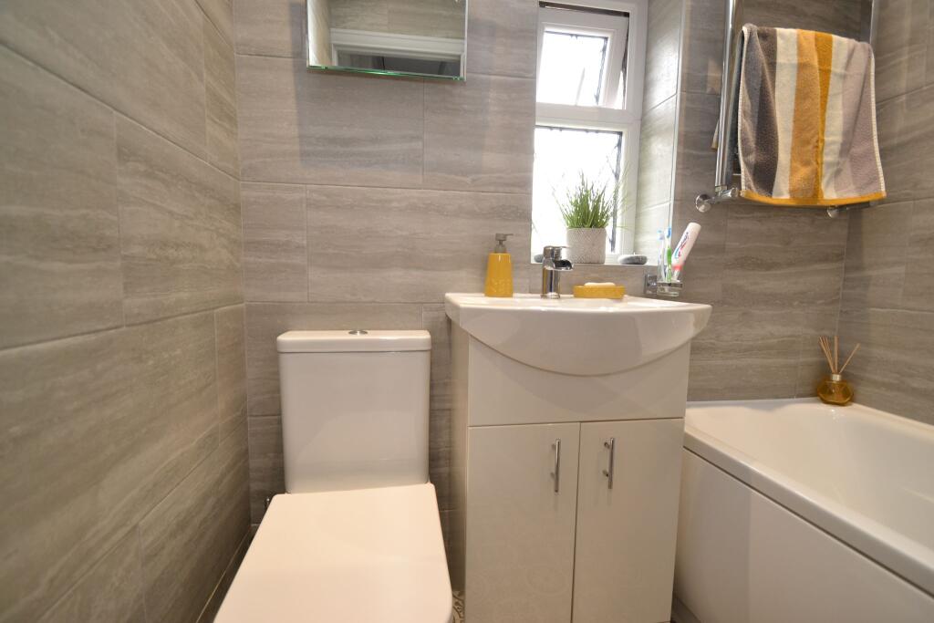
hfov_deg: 100.4
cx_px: 467
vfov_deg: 77.3
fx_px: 389
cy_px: 312
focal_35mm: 15
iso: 400
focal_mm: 10
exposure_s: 1/60
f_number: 4
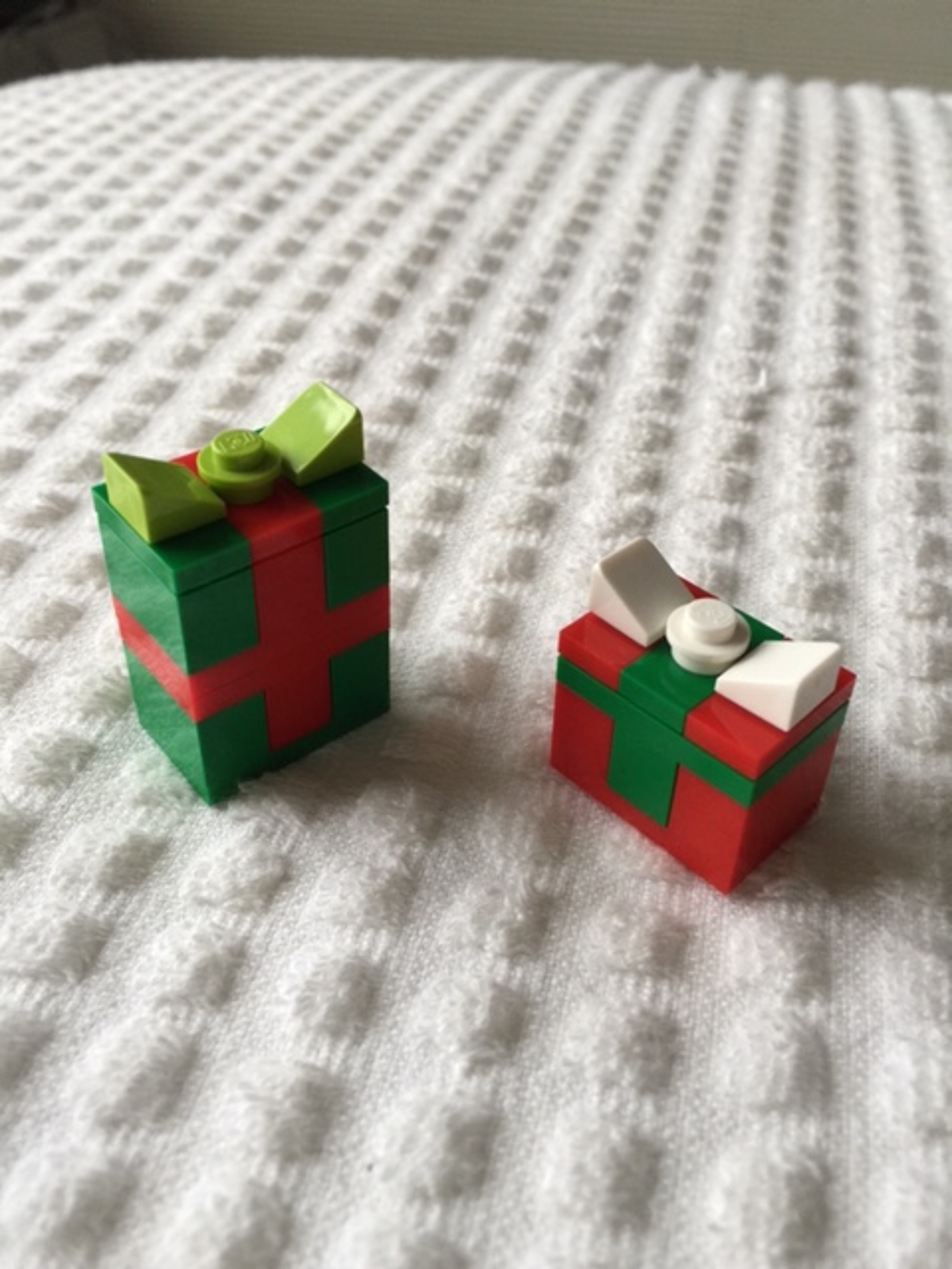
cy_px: 634
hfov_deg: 48.2
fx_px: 1063
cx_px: 476
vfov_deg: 61.7
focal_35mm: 29
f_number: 2.2
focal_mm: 4.15
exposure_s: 1/30
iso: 50
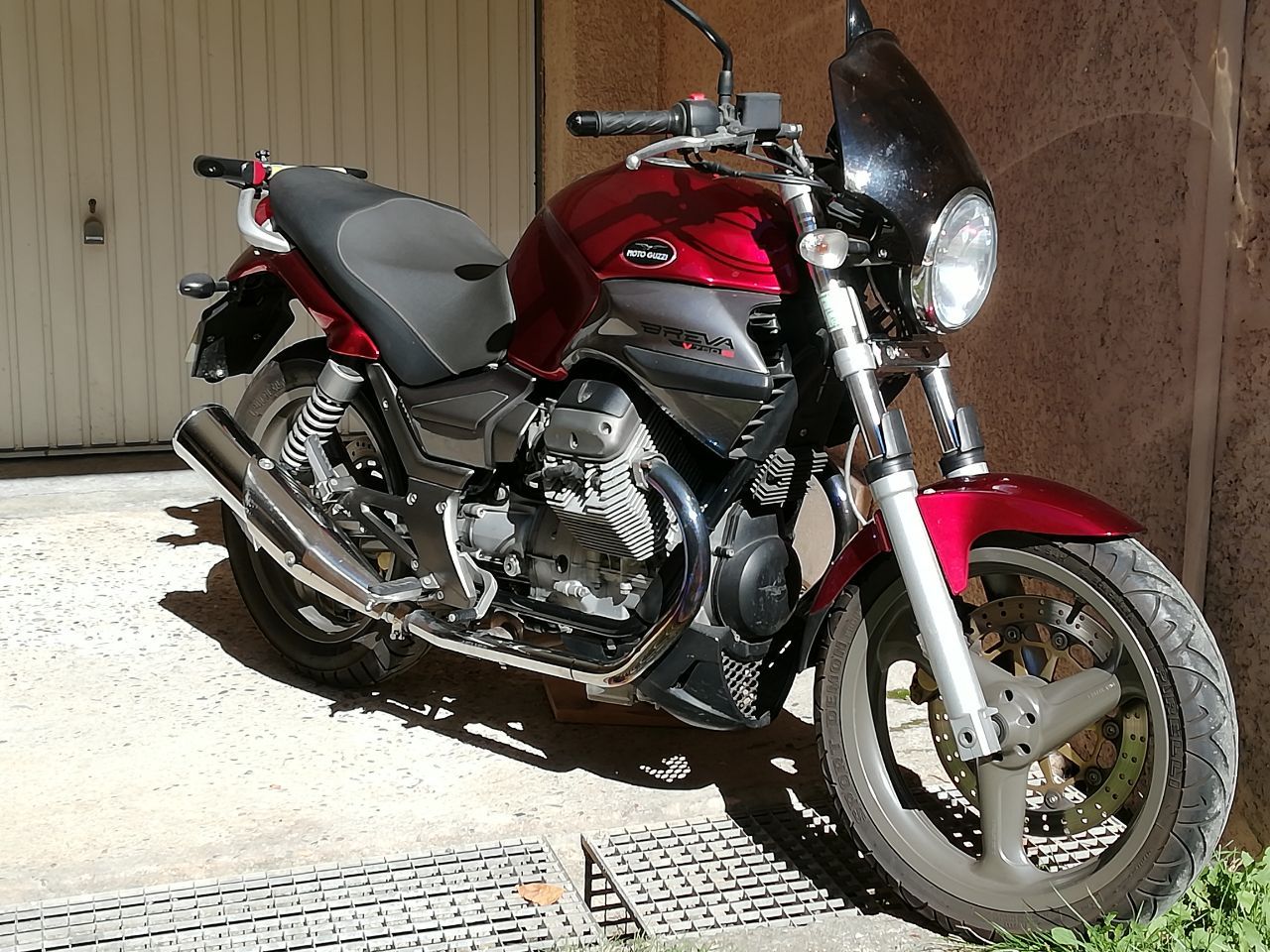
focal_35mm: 53
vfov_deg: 27.5
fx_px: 1944
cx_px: 635
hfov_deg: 36.2
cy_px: 476
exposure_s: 1/735
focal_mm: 3.81
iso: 50
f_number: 2.2
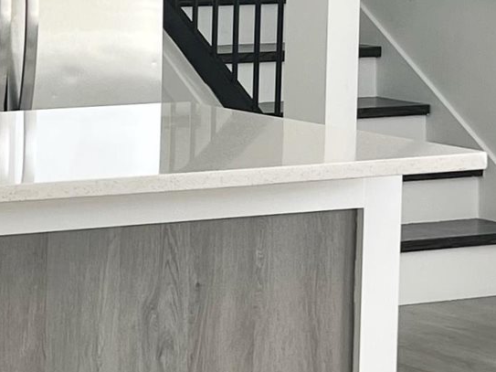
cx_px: -267
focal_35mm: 147
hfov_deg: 12.7
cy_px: 27
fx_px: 2106
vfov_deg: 10.0
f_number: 1.5
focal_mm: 5.7
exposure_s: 1/137
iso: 32
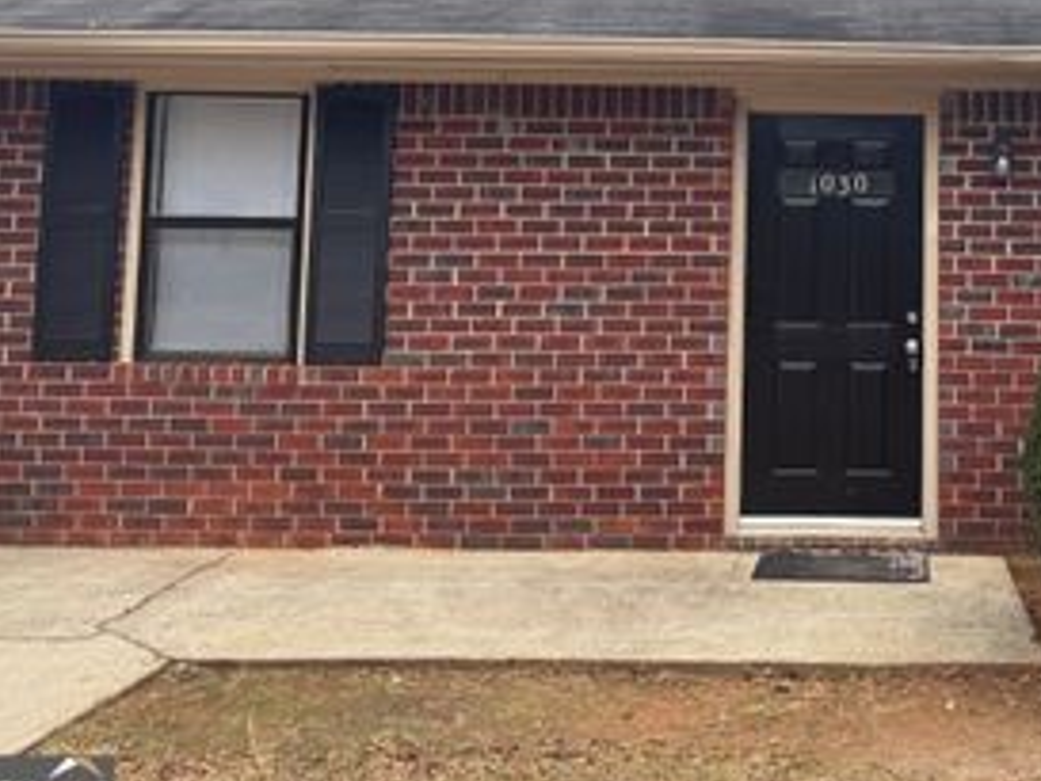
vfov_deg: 31.7
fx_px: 1324
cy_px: 112
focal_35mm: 44
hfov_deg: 40.9
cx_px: 854
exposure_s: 1/1410
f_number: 1.78
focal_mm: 6.76
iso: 100
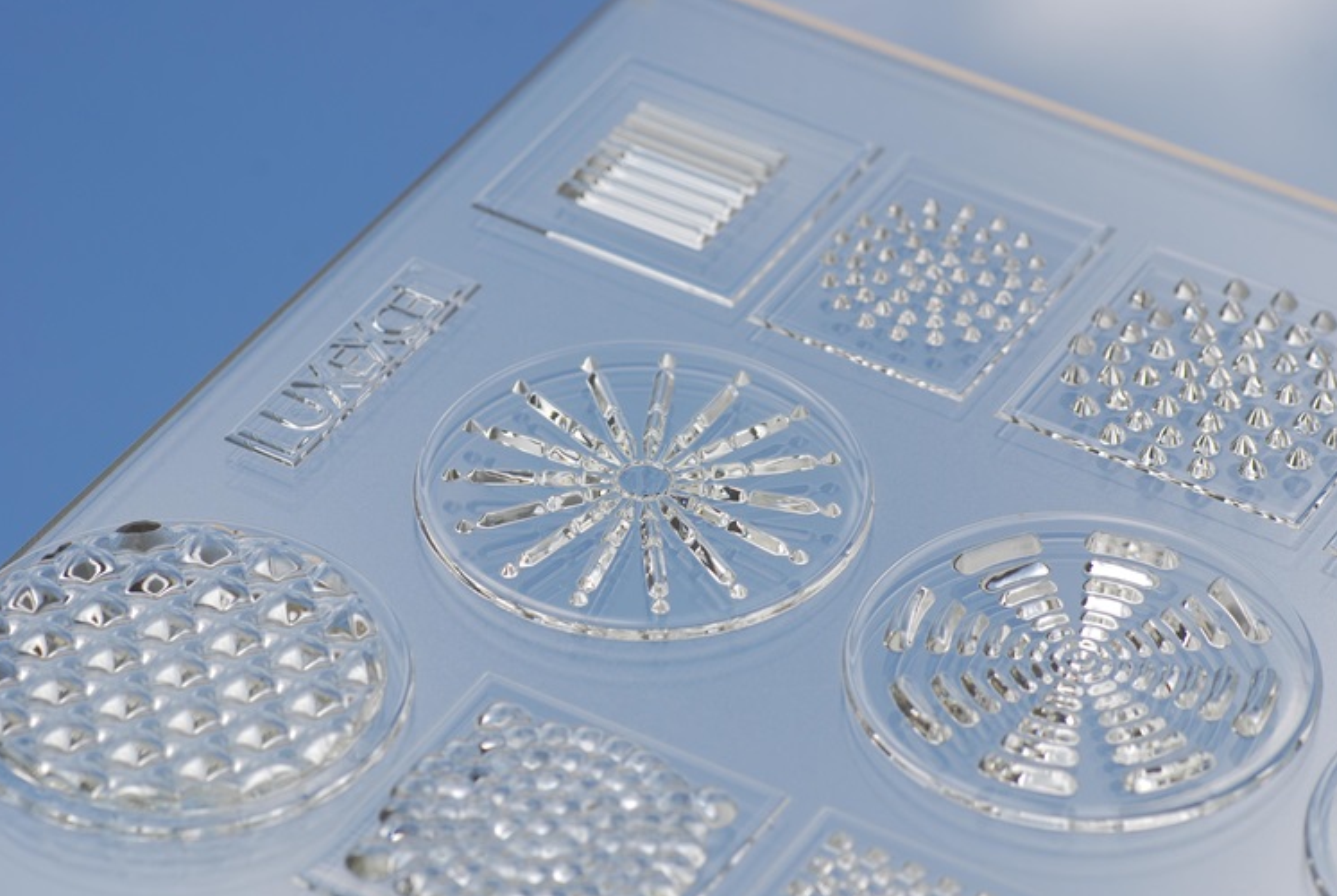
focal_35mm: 148
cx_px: 674
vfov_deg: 9.3
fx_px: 5505
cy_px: 448
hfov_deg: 13.8
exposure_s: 1/320
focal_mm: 92
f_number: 8
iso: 100
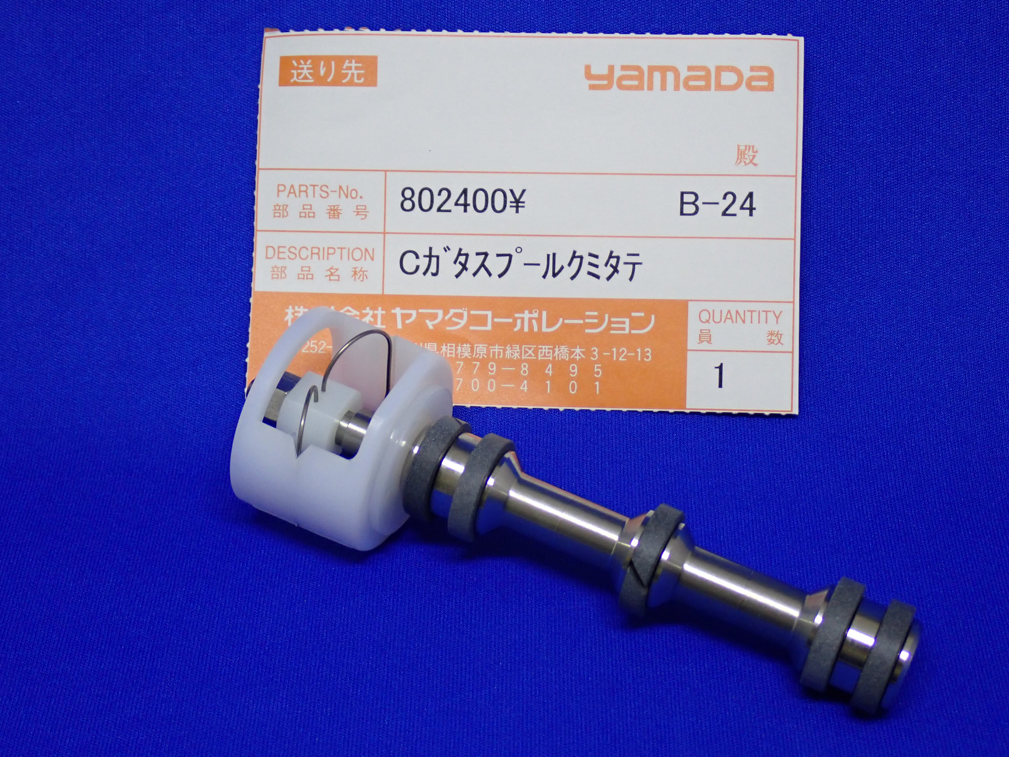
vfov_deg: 25.2
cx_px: 504
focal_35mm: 58
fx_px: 1691
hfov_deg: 33.2
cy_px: 378
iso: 500
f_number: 3.5
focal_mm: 10.35
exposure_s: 1/60
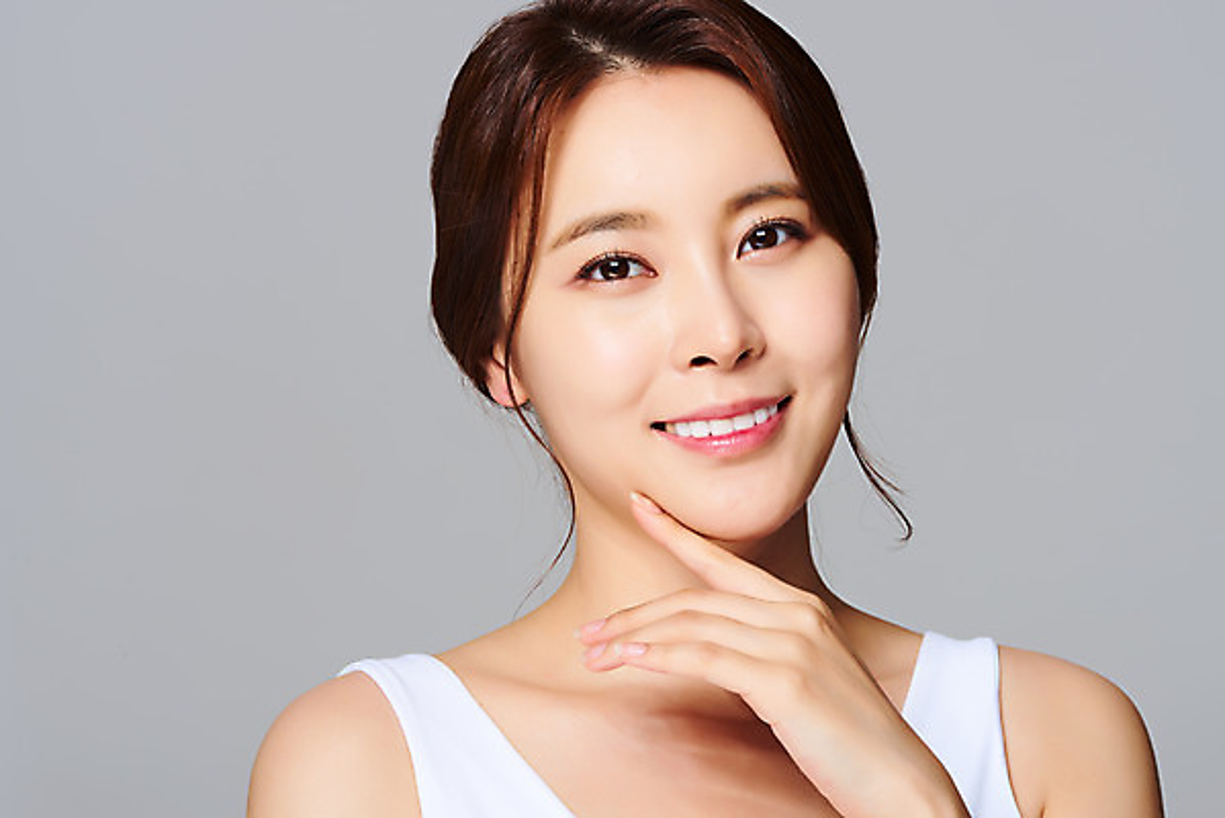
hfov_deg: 19.4
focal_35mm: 105
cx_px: 612
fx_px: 3574
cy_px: 409
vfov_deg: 13.1
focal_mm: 105
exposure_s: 1/125
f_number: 16
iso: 64
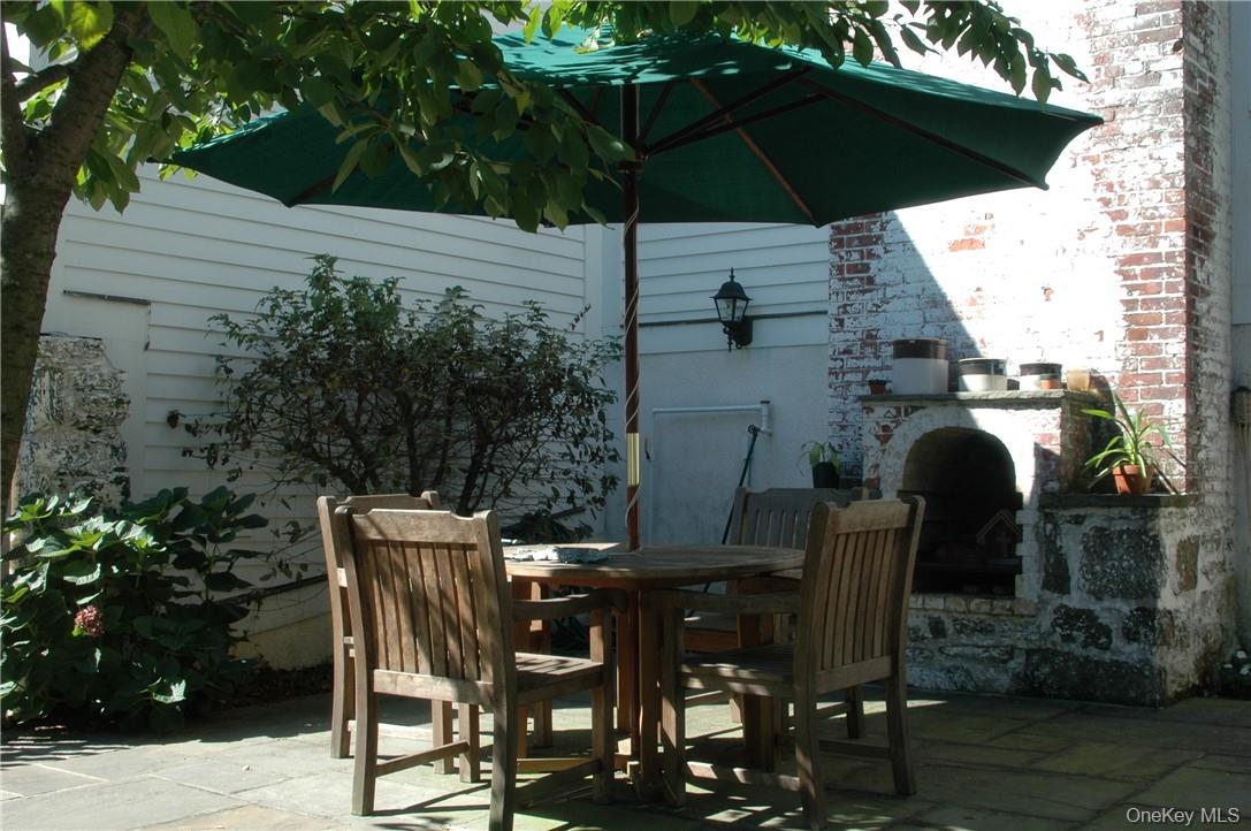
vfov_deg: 31.8
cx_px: 626
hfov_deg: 46.4
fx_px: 1458
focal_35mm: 42
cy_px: 416
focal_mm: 28
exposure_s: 1/200
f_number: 7.1
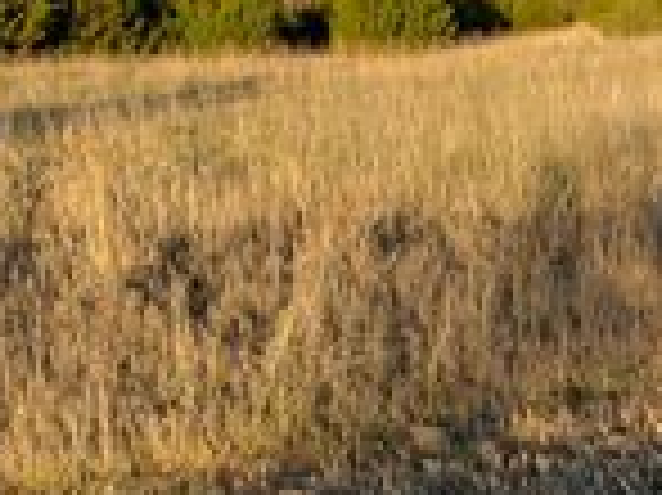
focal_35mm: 76
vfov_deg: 19.3
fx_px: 1452
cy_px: 173
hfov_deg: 25.1
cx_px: 558
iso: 32
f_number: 1.8
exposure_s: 1/1447
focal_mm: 4.25
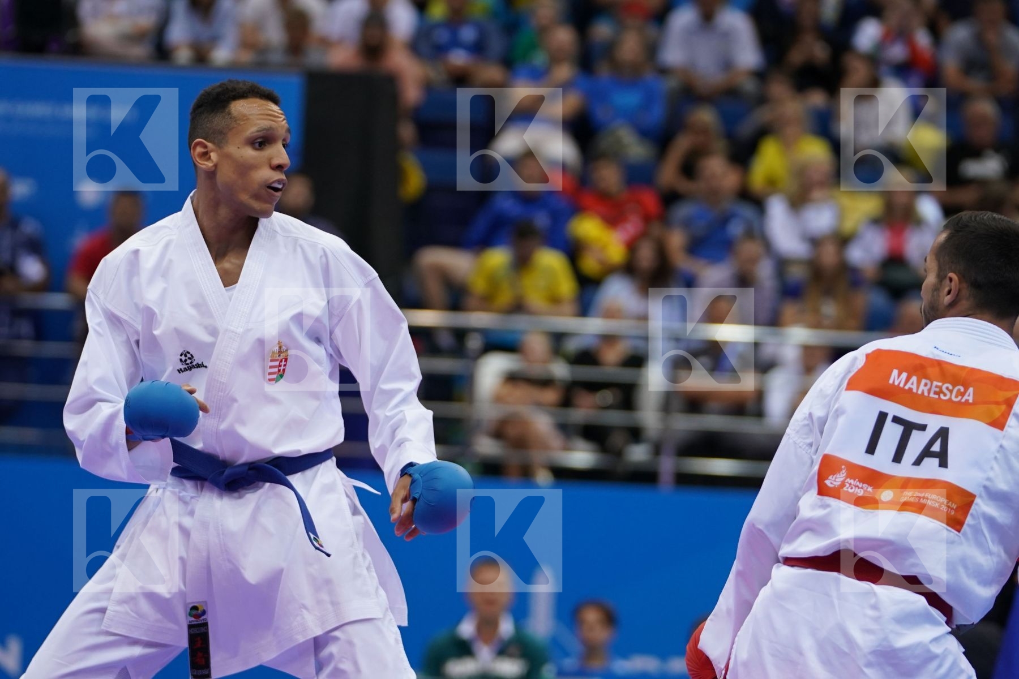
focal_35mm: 207
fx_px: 5859
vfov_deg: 6.6
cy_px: 340
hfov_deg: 9.9
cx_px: 510
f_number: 2.8
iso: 1250
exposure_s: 1/1000
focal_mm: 138
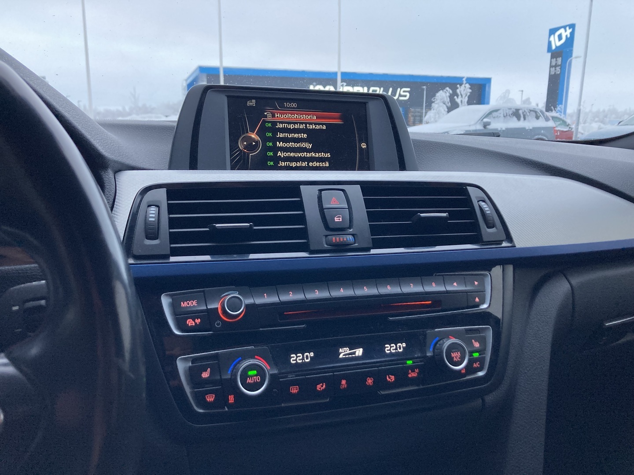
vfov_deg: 49.7
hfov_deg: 63.4
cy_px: 238
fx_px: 513
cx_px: 317
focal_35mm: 28
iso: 100
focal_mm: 3.99
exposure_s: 1/60
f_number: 1.8
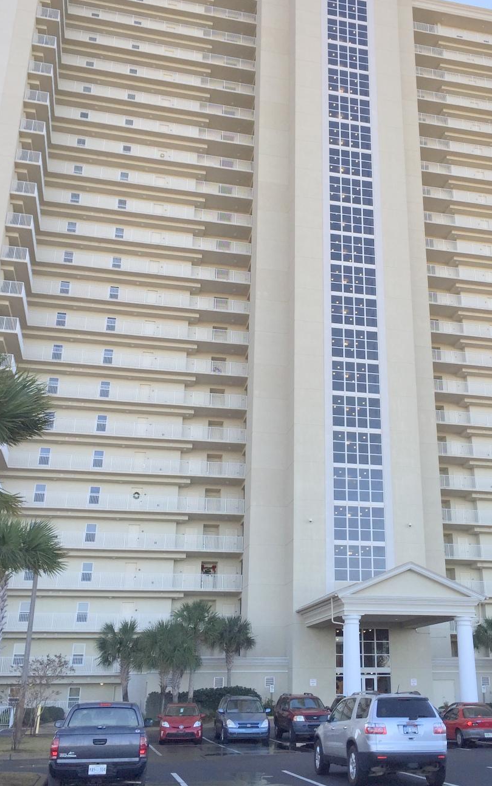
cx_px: 324
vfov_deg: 51.5
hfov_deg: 33.3
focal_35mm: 38
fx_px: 815
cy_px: 358
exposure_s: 1/527
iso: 32
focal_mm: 4.15
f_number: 2.2
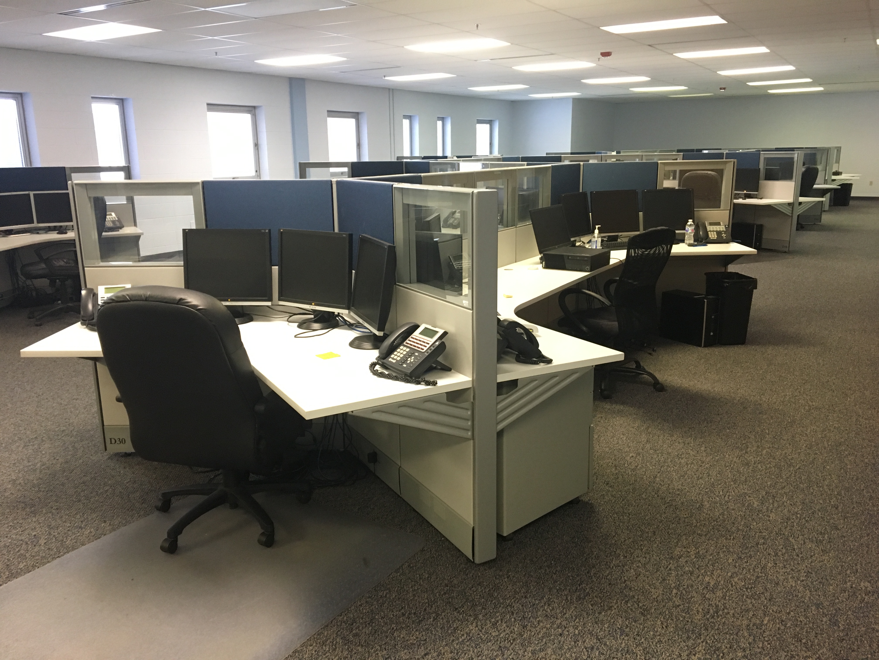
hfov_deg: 61.7
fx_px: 736
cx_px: 440
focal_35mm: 29
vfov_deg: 48.2
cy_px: 330
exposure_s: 1/30
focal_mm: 4.15
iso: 160
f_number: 2.2
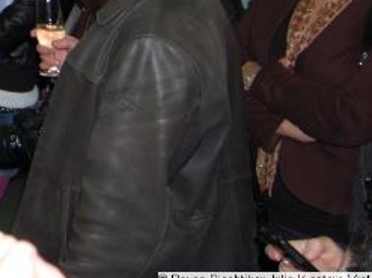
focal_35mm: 84
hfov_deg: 19.6
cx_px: -218
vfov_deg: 16.3
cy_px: -113
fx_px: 902
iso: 400
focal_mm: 18
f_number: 3.5
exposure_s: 1/60
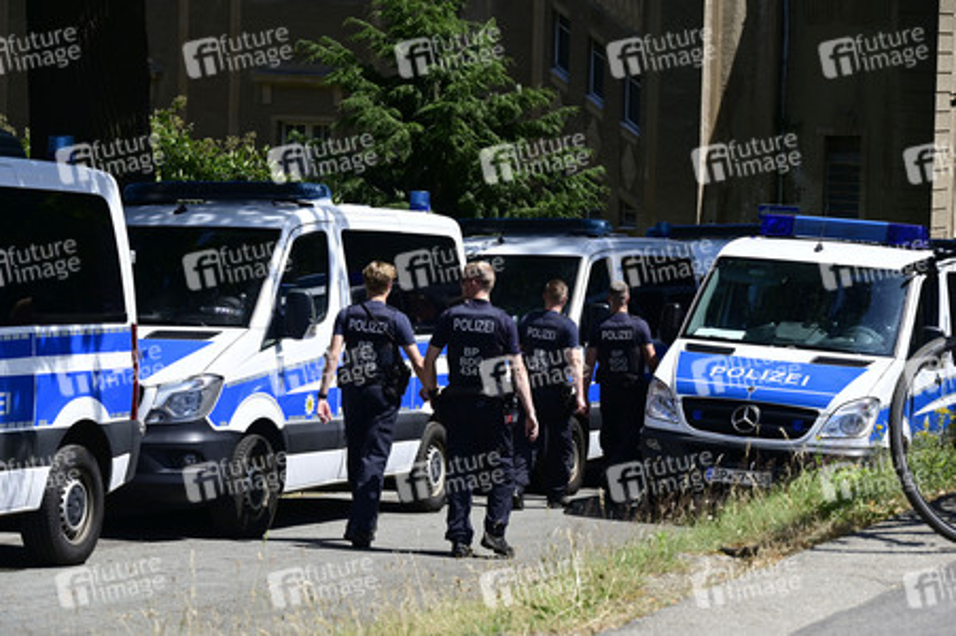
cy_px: 318
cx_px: 478
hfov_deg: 19.7
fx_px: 2760
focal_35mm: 104
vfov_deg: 13.1
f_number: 8
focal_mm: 104
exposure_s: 1/250
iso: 125
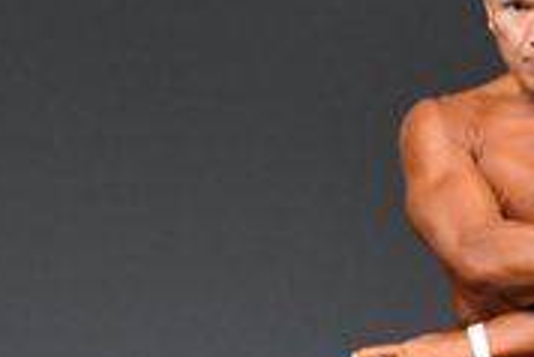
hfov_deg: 1.5
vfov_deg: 1.0
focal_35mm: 1371
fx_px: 20353
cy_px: 405
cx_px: 472
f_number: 5.6
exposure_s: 1/400
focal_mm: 210
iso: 4000
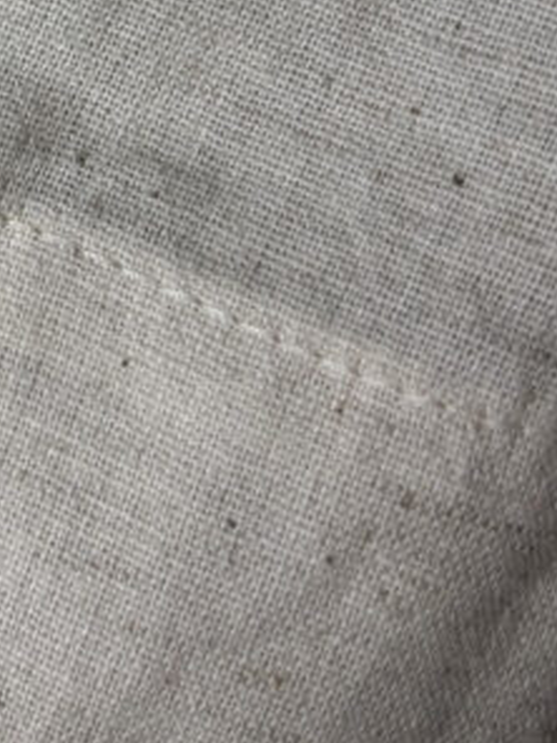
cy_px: -307
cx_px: -105
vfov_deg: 20.9
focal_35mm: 82
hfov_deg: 17.2
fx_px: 1759
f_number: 1.6
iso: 125
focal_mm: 5.96
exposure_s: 1/100
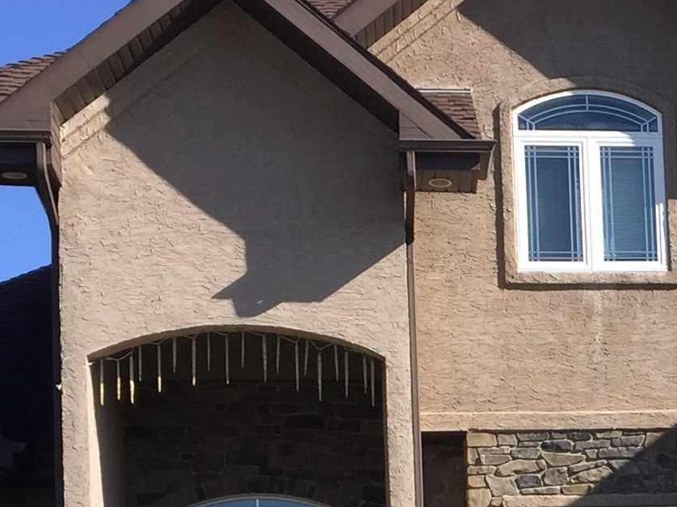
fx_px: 2092
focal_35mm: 107
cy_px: 659
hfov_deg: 17.6
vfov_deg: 13.3
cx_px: 786
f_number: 2.2
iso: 32
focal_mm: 4.15
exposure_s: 1/1276
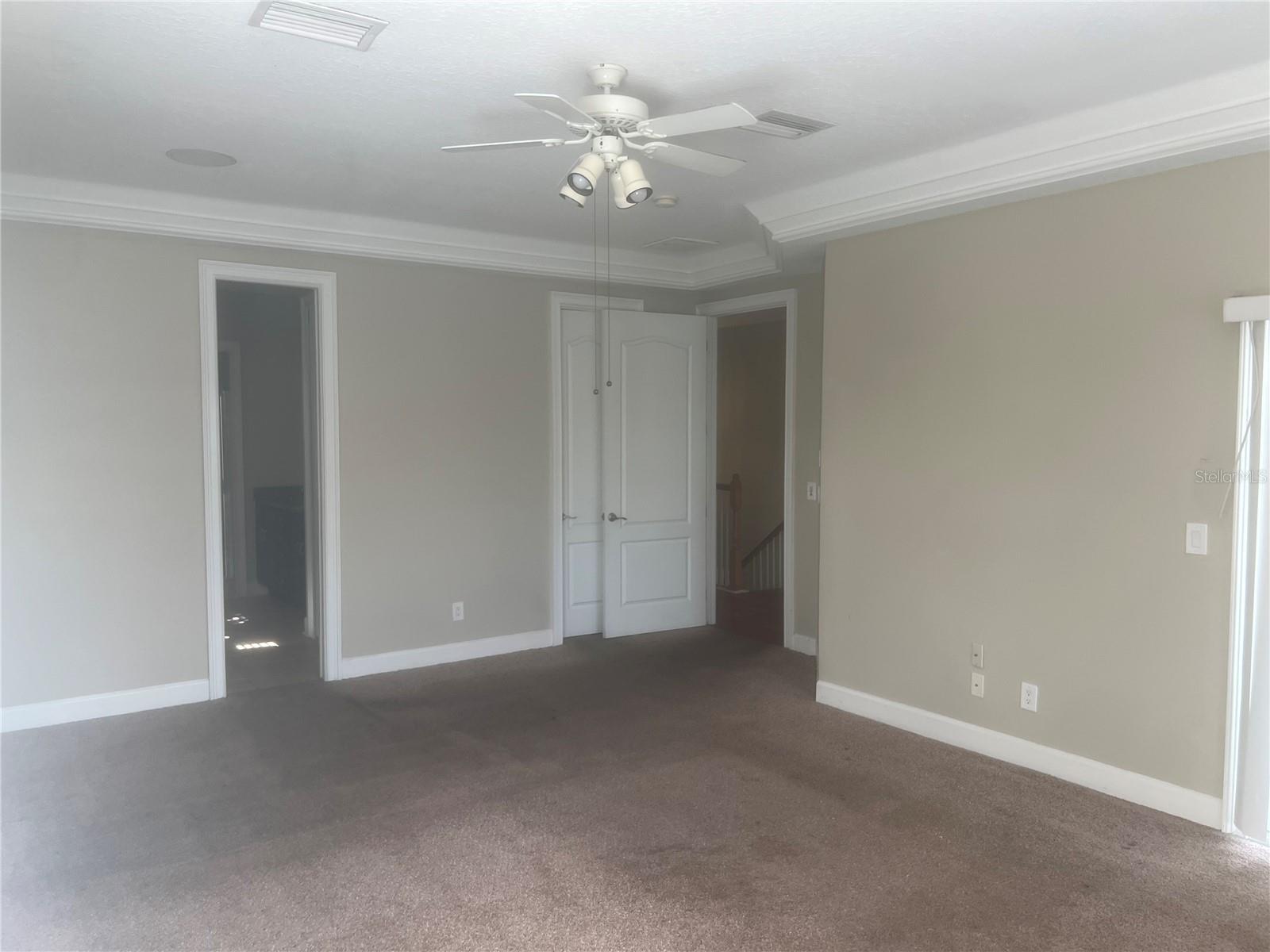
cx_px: 635
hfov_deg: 67.3
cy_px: 476
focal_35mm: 26
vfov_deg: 53.1
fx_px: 954
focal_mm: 5.7
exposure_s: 1/121
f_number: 1.5
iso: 50
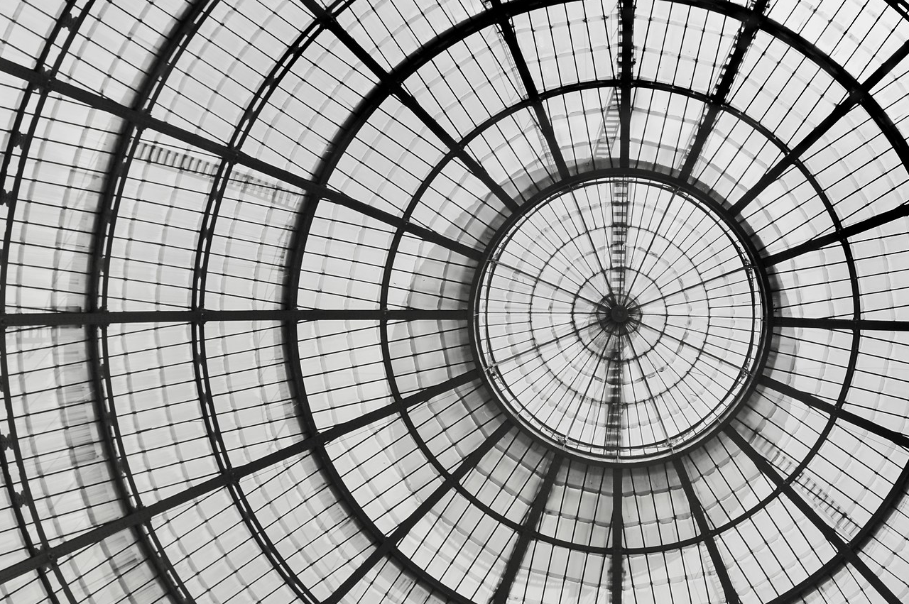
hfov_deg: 42.8
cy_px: 314
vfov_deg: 29.8
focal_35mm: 45
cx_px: 633
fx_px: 1135
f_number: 5
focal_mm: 24
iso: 200
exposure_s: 1/1600
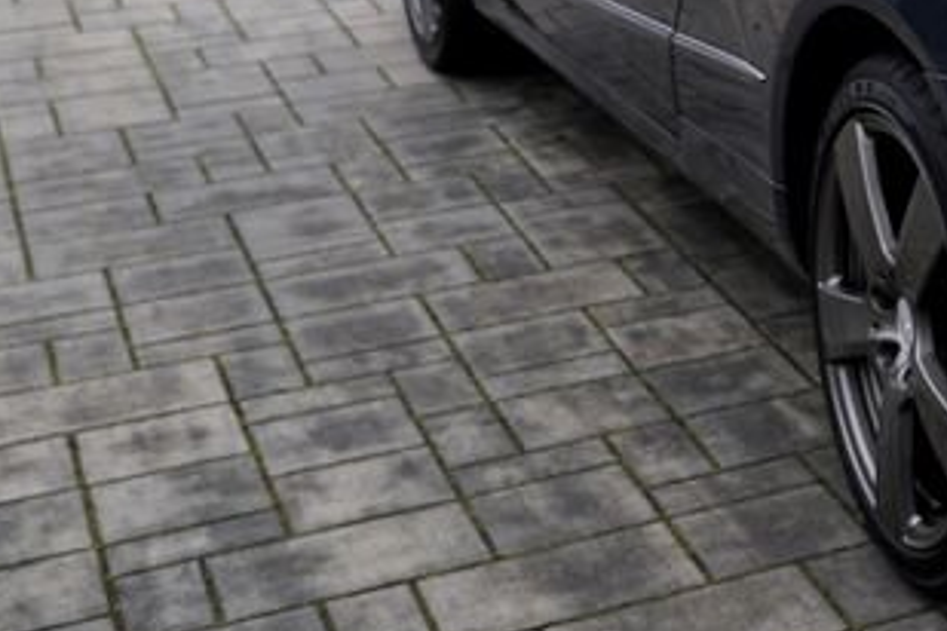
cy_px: -195
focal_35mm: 96
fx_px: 2525
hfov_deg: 18.6
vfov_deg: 13.7
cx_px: 1456
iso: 100
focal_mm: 29
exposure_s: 1/60
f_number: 4
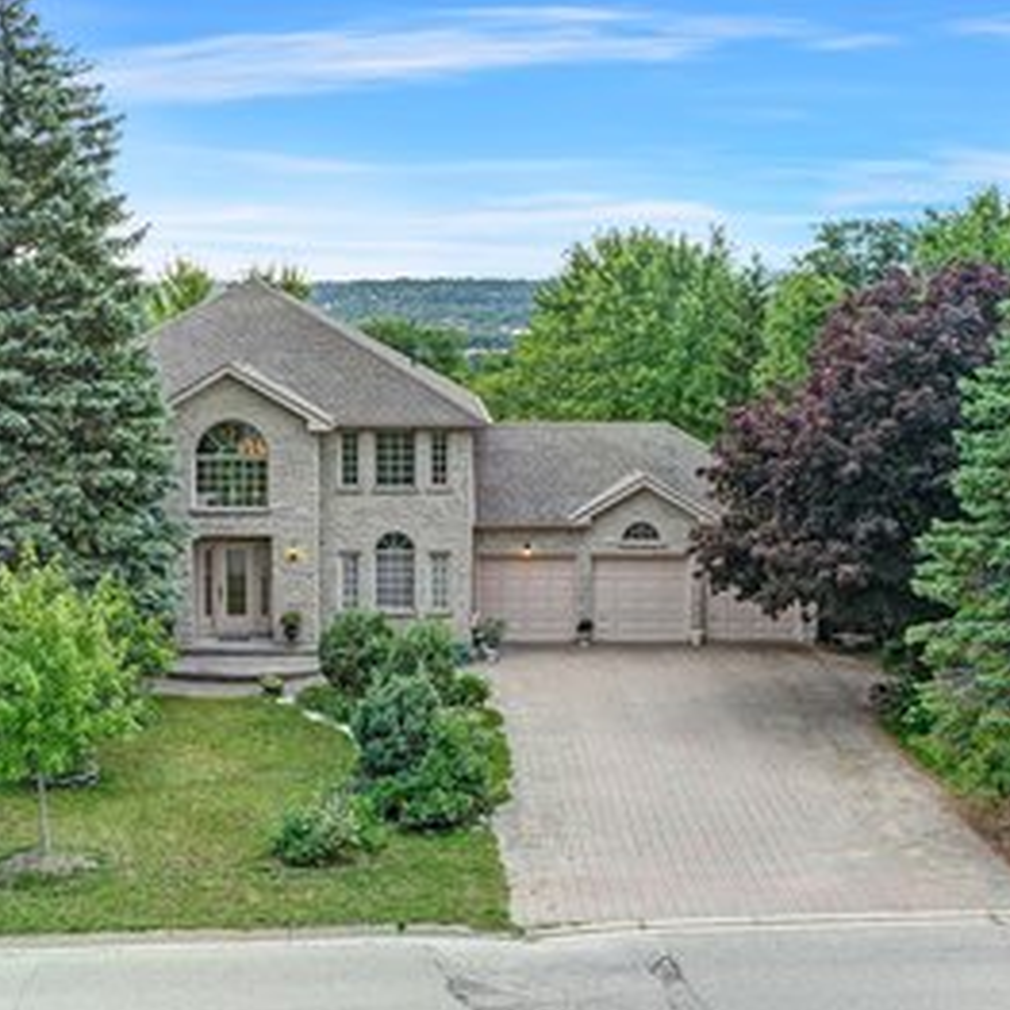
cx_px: 382
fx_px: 1948
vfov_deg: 29.1
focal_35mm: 59
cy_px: 492
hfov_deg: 29.0
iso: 250
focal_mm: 28
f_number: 8
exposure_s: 1/60
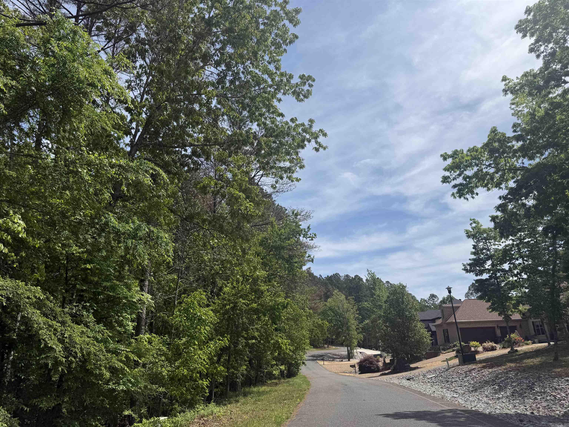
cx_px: 284
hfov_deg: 71.6
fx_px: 394
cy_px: 214
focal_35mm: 24
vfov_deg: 56.8
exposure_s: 1/7353
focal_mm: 6.76
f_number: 1.78
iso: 80
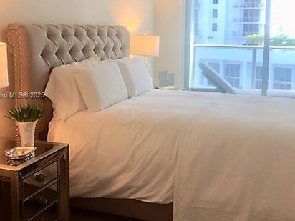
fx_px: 383
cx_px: 175
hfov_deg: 41.9
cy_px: 96
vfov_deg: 32.1
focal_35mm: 45
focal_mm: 4.15
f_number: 2.2
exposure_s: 1/120
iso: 50
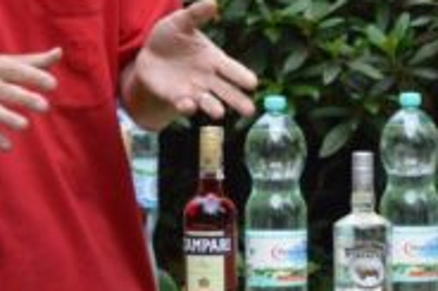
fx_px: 4166
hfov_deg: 6.0
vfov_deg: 4.0
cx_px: 50
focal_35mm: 343
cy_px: 27
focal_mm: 70
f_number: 8
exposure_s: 1/250
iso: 1600
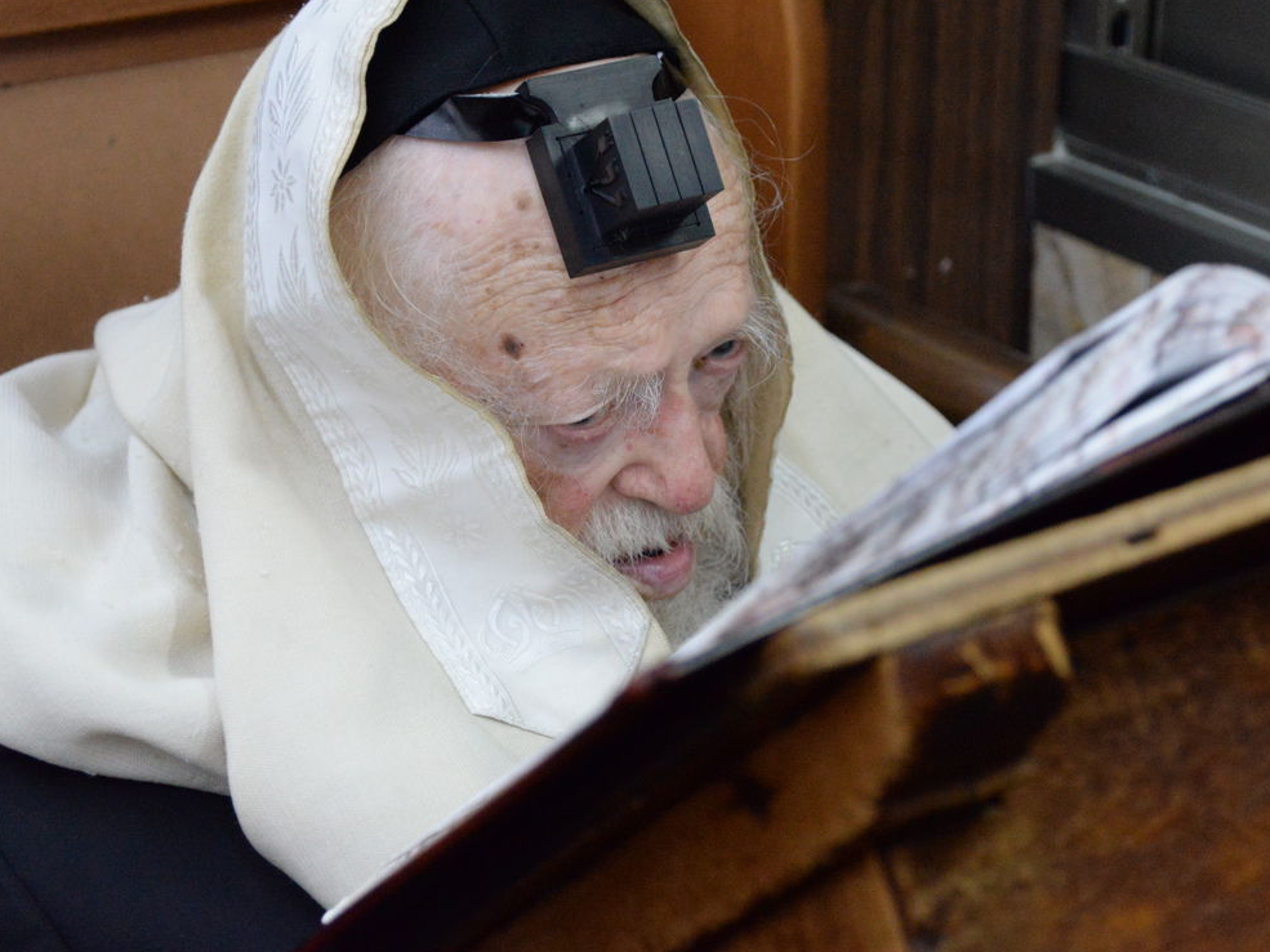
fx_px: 3009
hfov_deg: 23.8
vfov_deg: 18.0
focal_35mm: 82
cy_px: 367
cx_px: 588
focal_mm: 60
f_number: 4.8
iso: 6400
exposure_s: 1/400
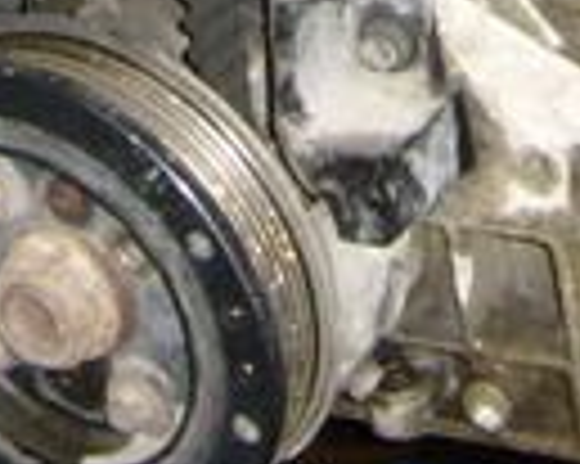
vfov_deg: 8.7
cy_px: -432
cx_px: 229
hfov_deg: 11.4
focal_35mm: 169
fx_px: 2899
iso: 218
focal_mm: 5.95
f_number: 2.8
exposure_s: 1/30
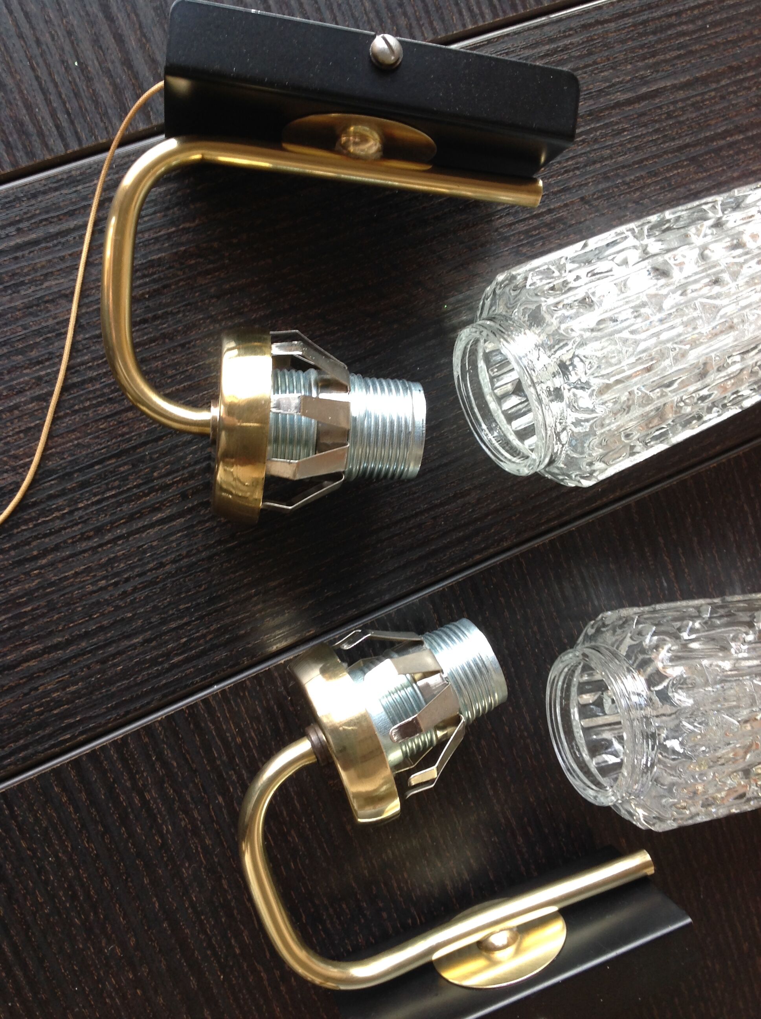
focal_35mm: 35
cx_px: 380
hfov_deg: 40.6
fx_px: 1029
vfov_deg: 52.7
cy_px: 510
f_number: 2.4
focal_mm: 4.28
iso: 64
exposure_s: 1/15
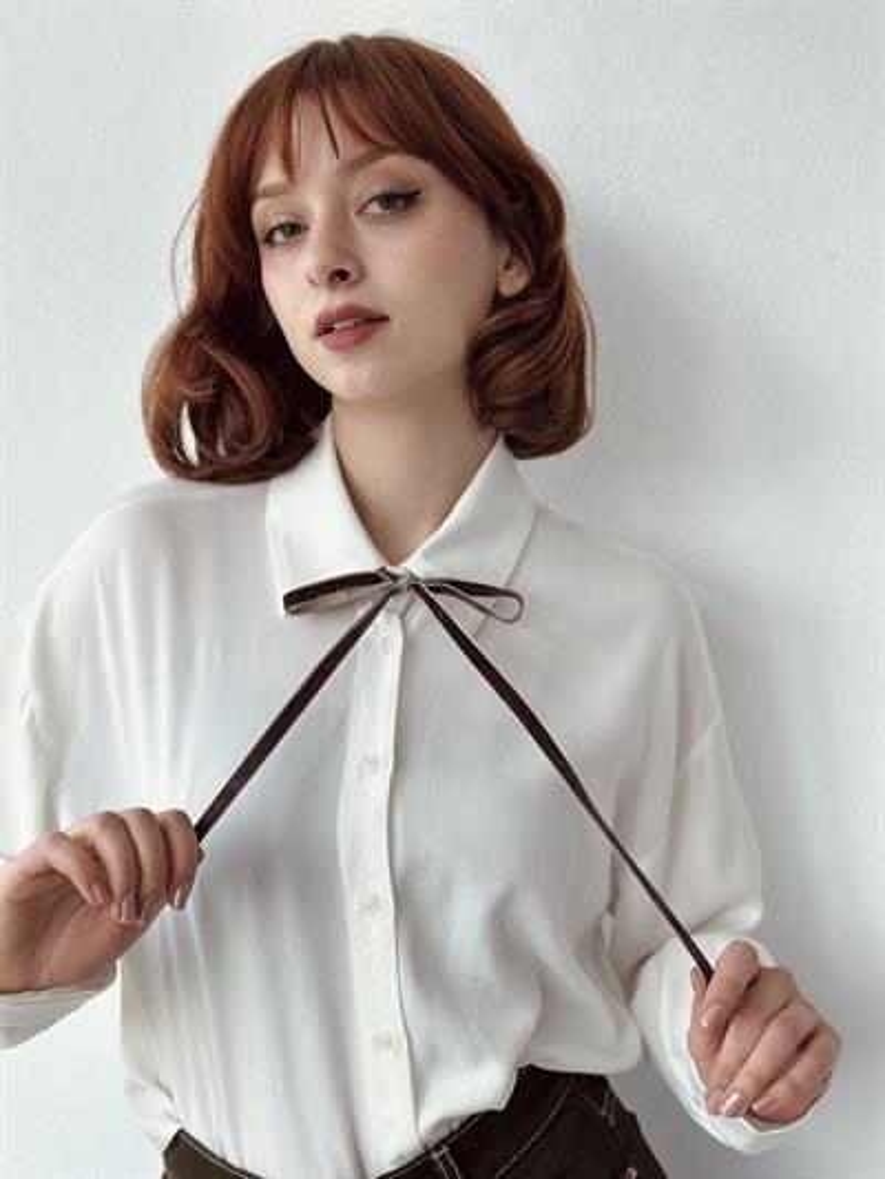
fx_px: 1636
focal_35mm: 48
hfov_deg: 30.3
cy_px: 590
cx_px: 442
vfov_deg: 39.6
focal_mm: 6.86
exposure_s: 1/709
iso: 80
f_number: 1.78
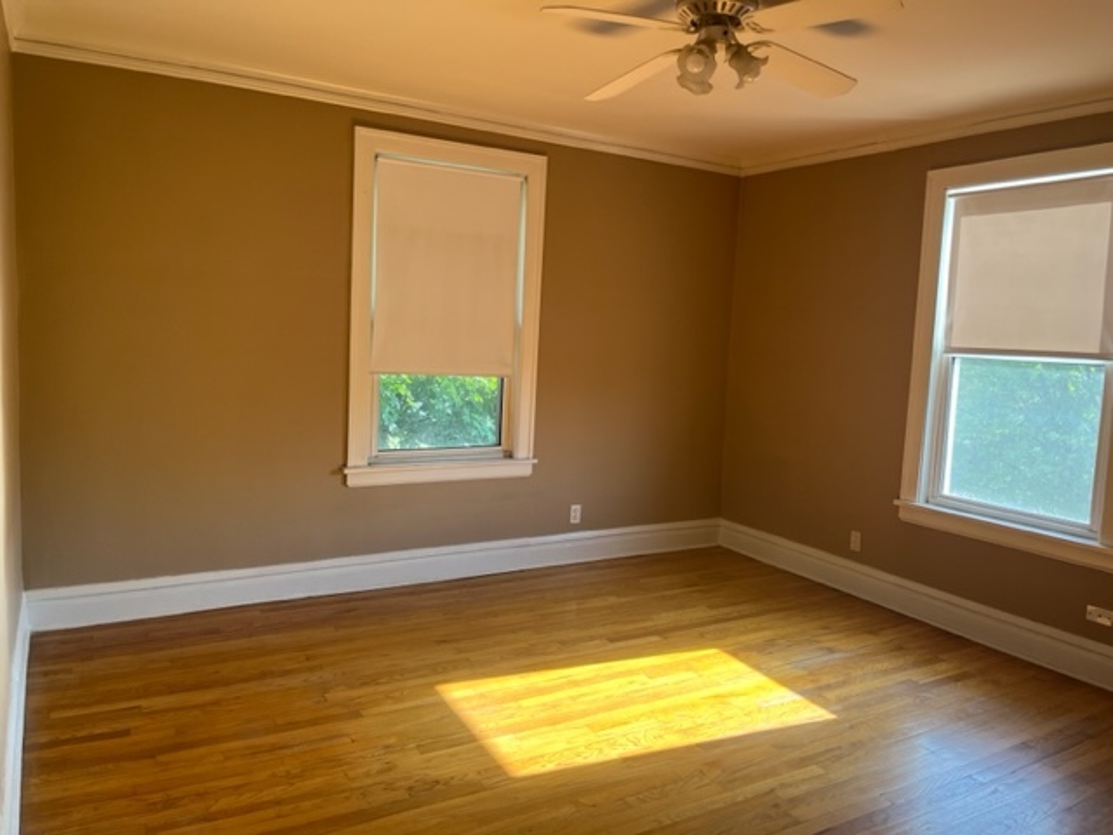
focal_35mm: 26
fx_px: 836
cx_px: 556
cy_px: 418
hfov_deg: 67.3
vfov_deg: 53.1
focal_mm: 5.1
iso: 80
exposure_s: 1/121
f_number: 1.6
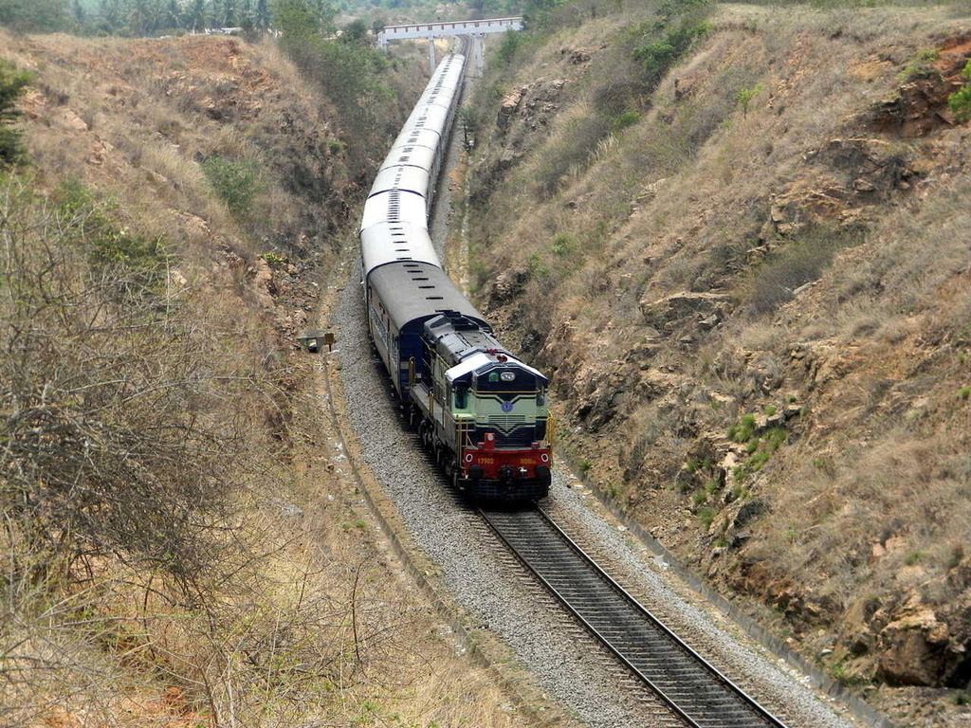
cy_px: 364
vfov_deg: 14.1
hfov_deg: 18.7
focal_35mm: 105
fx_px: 2945
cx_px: 486
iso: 80
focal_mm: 19
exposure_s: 1/276
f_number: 4.7
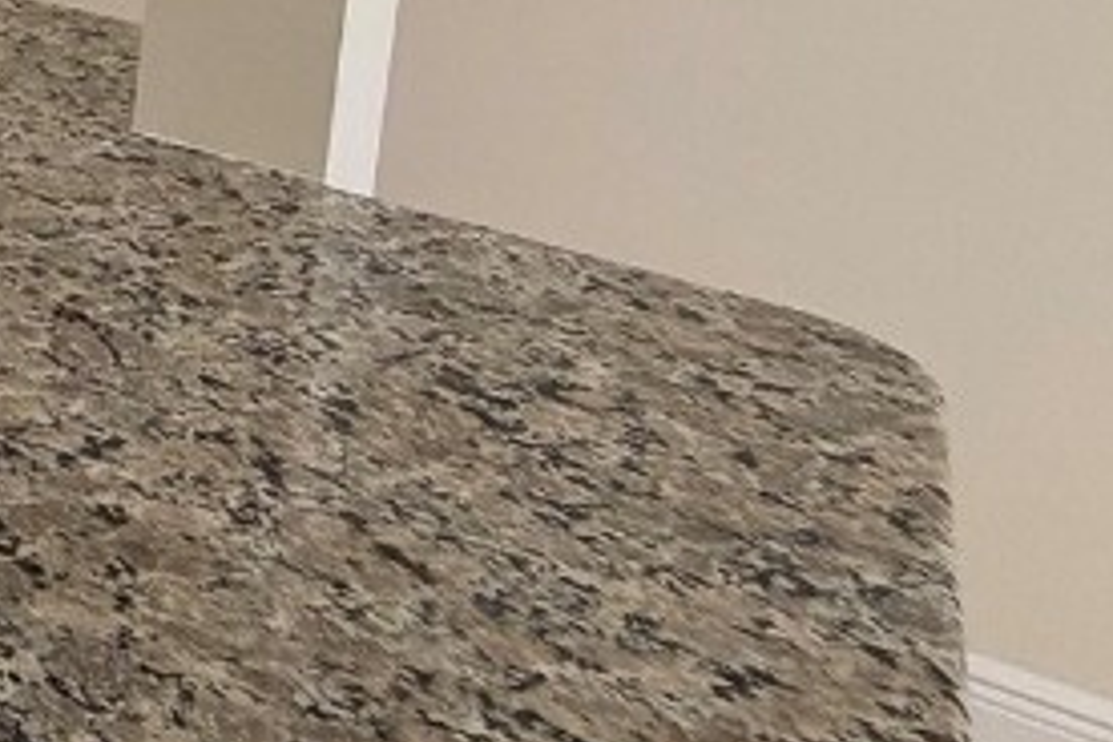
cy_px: -294
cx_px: -871
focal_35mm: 54
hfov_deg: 22.4
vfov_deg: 21.8
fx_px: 1669
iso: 320
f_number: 2.2
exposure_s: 1/120
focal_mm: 2.22
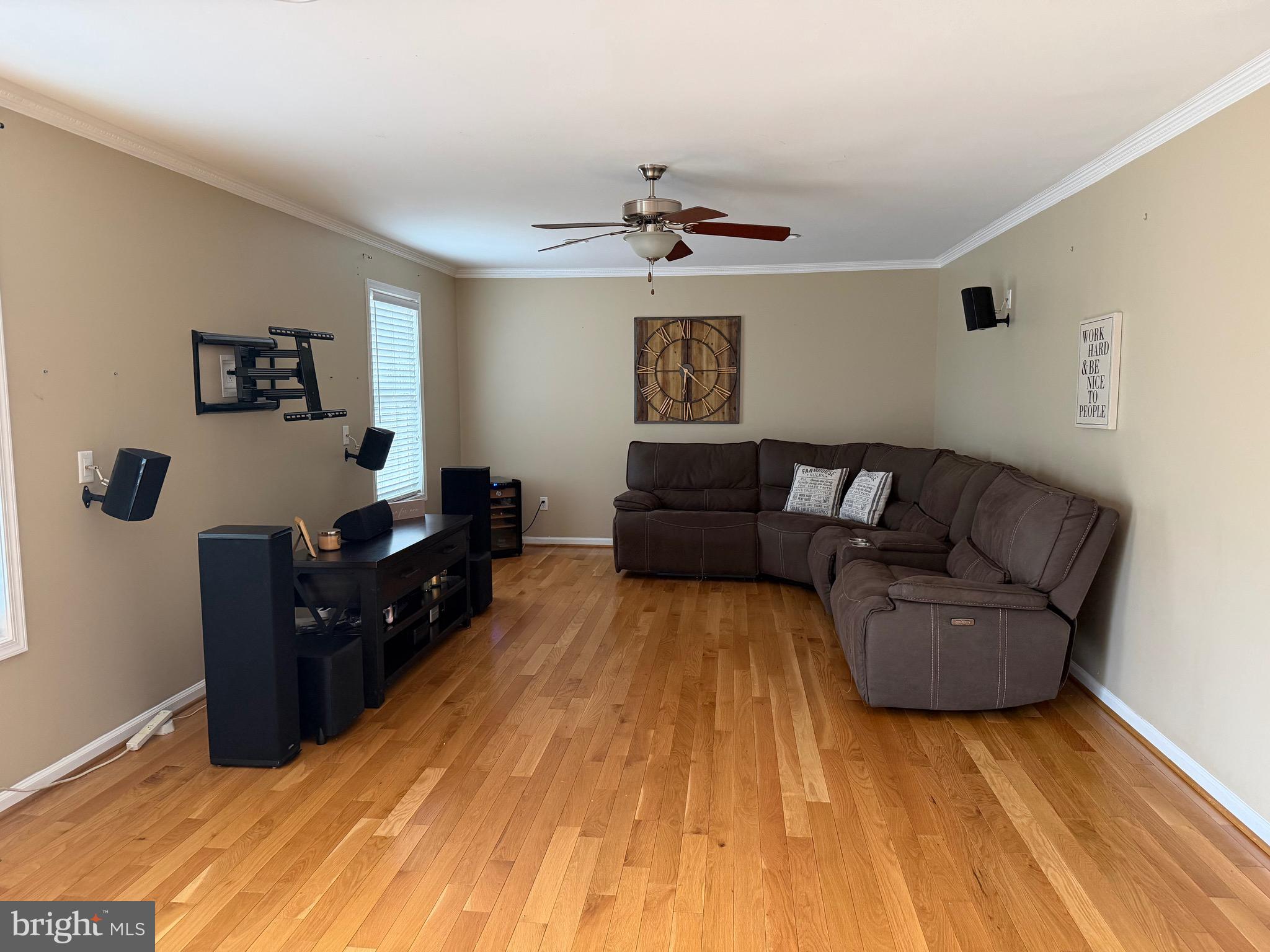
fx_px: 881
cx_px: 635
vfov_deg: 56.8
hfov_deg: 71.6
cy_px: 476
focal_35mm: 24
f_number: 1.78
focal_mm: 6.76
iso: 320
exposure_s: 1/60
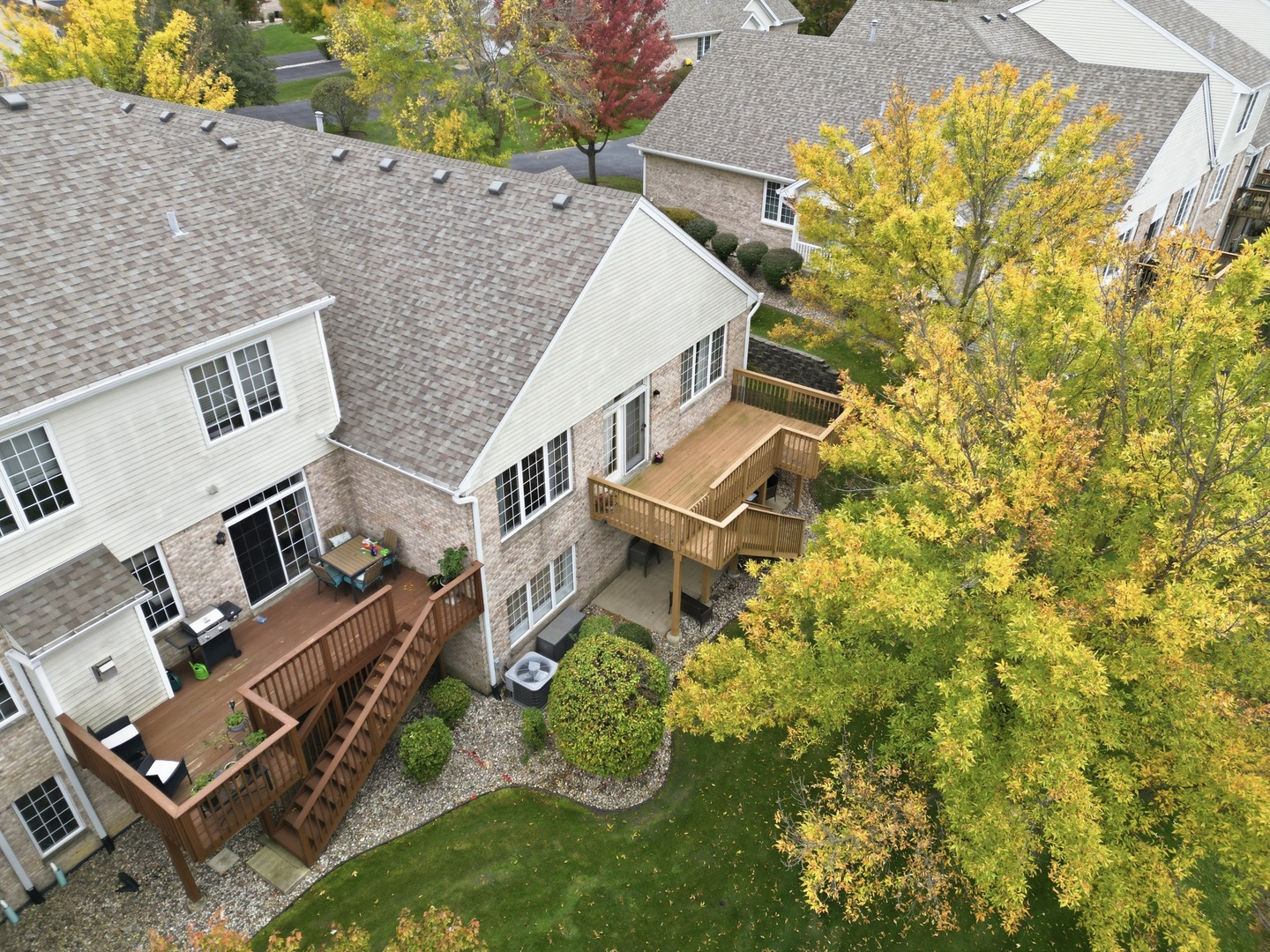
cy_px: 476
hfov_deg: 71.6
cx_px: 635
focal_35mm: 24
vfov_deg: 56.8
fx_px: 881
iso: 120
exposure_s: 1/250
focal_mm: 6.7
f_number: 1.7
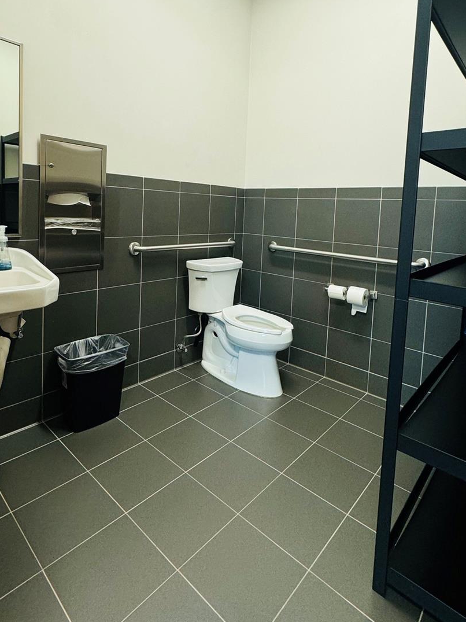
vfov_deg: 80.3
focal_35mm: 20
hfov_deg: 65.9
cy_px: 235
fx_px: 359
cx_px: 220
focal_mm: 2.22
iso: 160
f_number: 2.2
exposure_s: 1/60
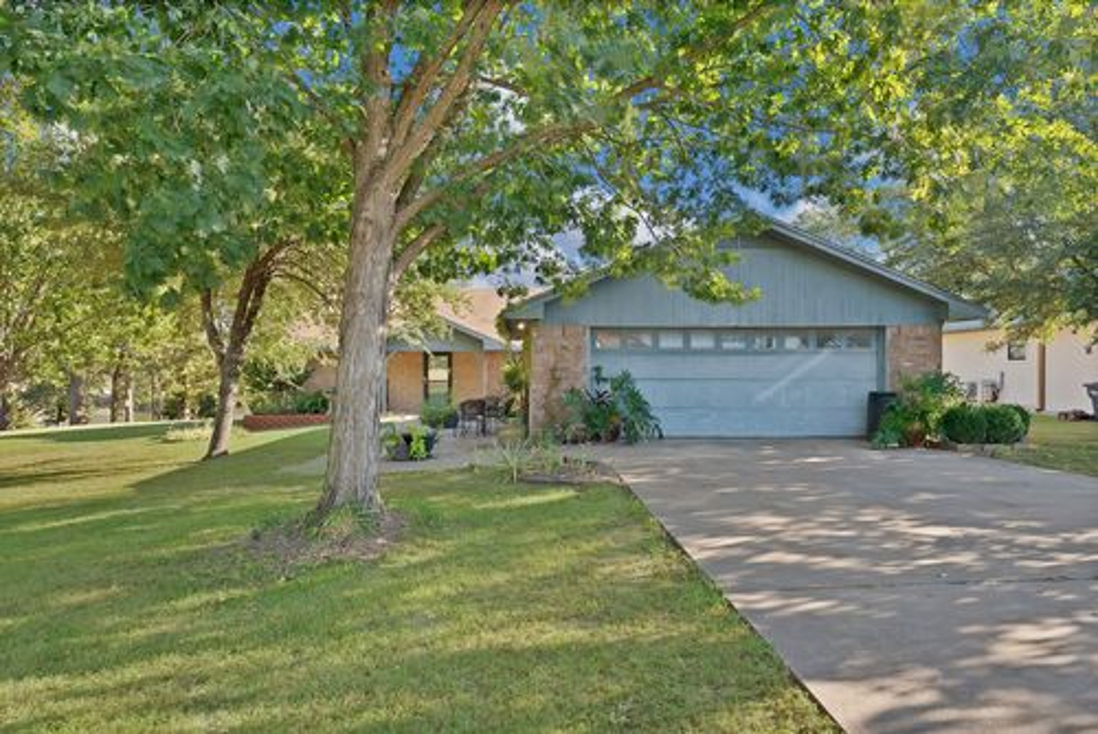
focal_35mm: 24
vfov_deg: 53.2
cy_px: 367
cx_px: 549
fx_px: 732
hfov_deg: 73.7
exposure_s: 1/30
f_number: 9
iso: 640
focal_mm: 24
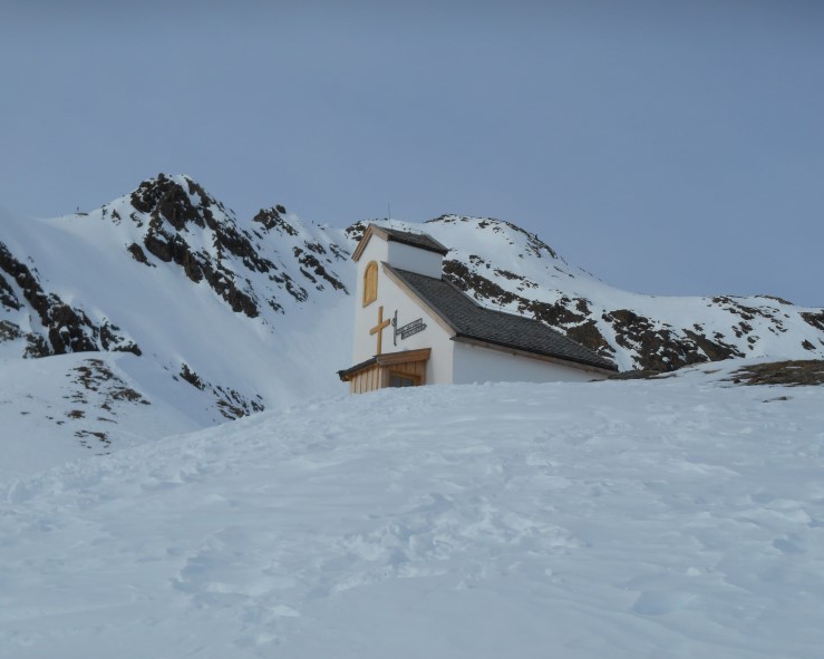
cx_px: 438
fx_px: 1804
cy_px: 329
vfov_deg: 20.7
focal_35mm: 74
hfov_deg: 25.7
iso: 80
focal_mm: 12.5
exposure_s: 1/1250
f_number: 4.5
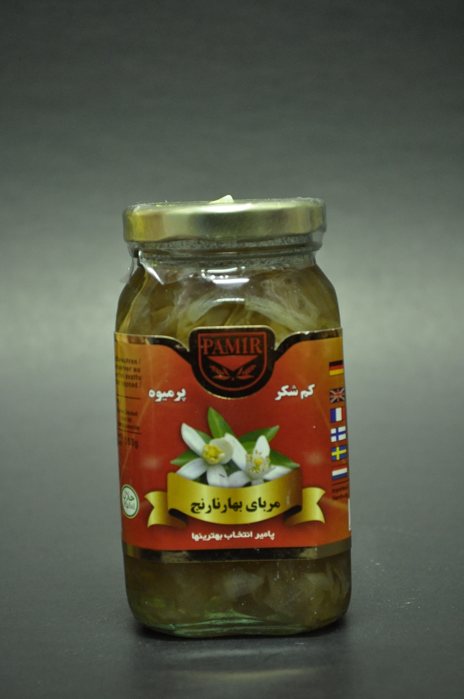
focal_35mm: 78
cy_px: 350
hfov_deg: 17.5
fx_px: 1511
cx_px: 232
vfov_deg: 26.0
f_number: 5.6
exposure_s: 1/30
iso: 1250
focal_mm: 52
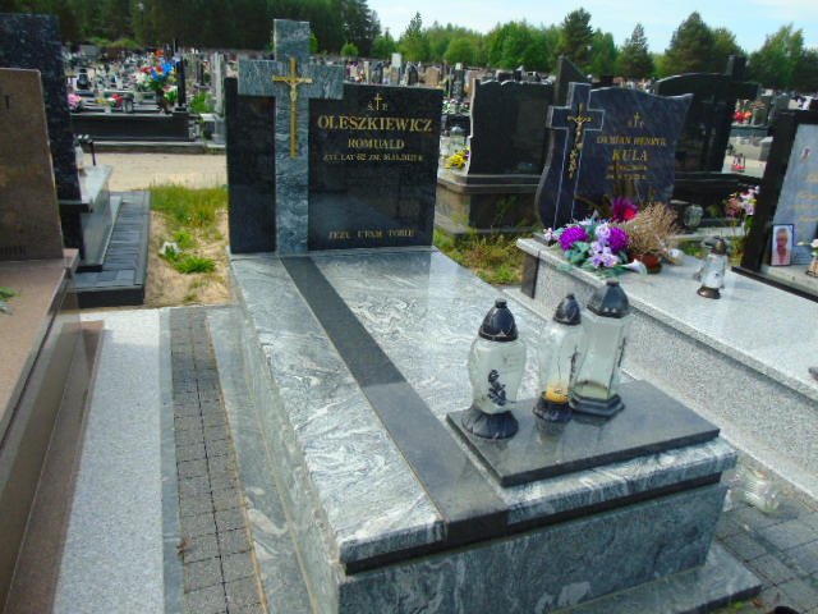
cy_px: 307
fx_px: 591
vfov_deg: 54.9
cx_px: 409
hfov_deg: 69.4
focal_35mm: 25
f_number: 3.4
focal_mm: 4.4
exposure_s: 1/640
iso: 80
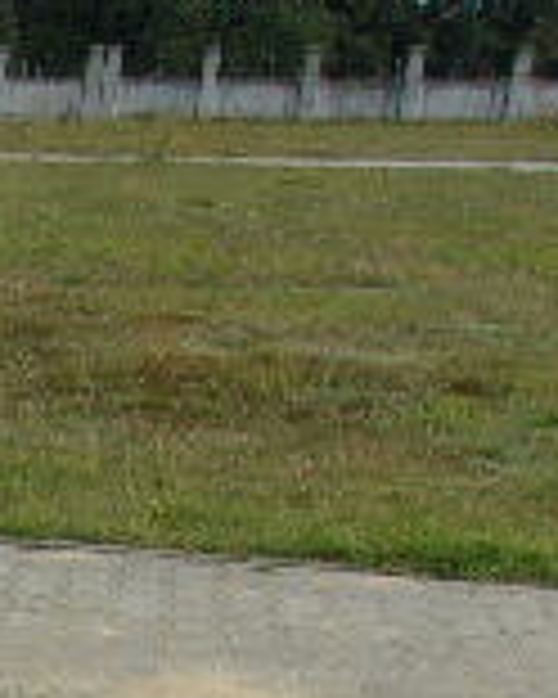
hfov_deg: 11.4
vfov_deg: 17.0
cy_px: 779
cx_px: -832
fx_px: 2250
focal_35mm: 109
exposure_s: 1/90
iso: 80
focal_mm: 4.9
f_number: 10.4
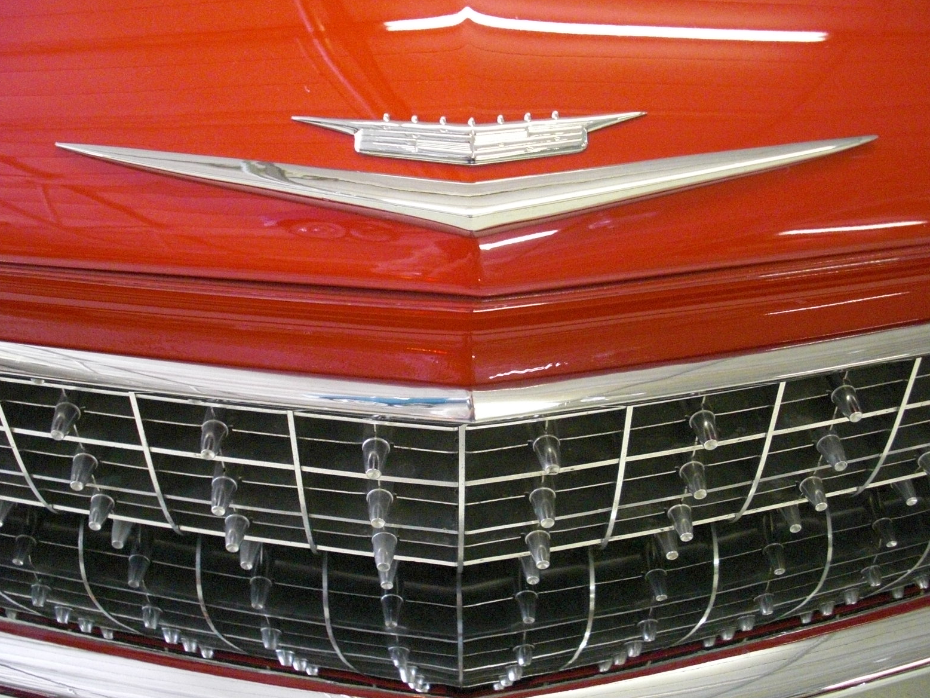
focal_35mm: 37
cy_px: 351
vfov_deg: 38.7
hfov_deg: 50.1
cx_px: 472
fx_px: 994
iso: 800
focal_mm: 6.3
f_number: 2.8
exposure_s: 1/50
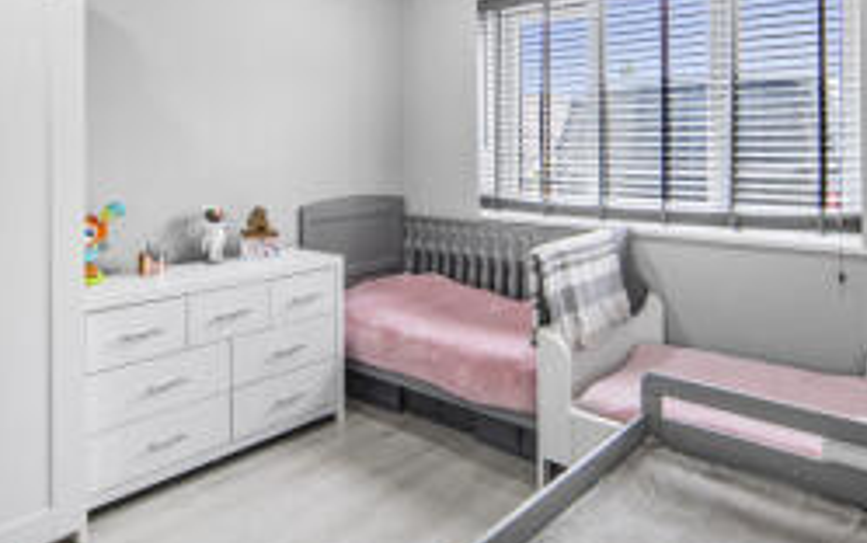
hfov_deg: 55.3
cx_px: 425
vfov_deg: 35.6
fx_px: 828
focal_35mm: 35
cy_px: 144
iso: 80
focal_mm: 18
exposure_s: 1/8
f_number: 8
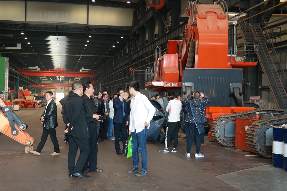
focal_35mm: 63
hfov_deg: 31.9
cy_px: 96
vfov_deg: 21.6
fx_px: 502
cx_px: 144
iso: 800
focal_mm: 41
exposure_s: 1/60
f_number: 5
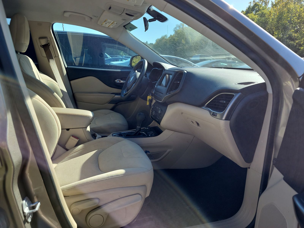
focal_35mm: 24
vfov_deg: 56.8
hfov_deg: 71.6
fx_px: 211
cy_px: 114
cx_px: 152
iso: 50
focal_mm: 6.7
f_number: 1.8
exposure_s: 1/269
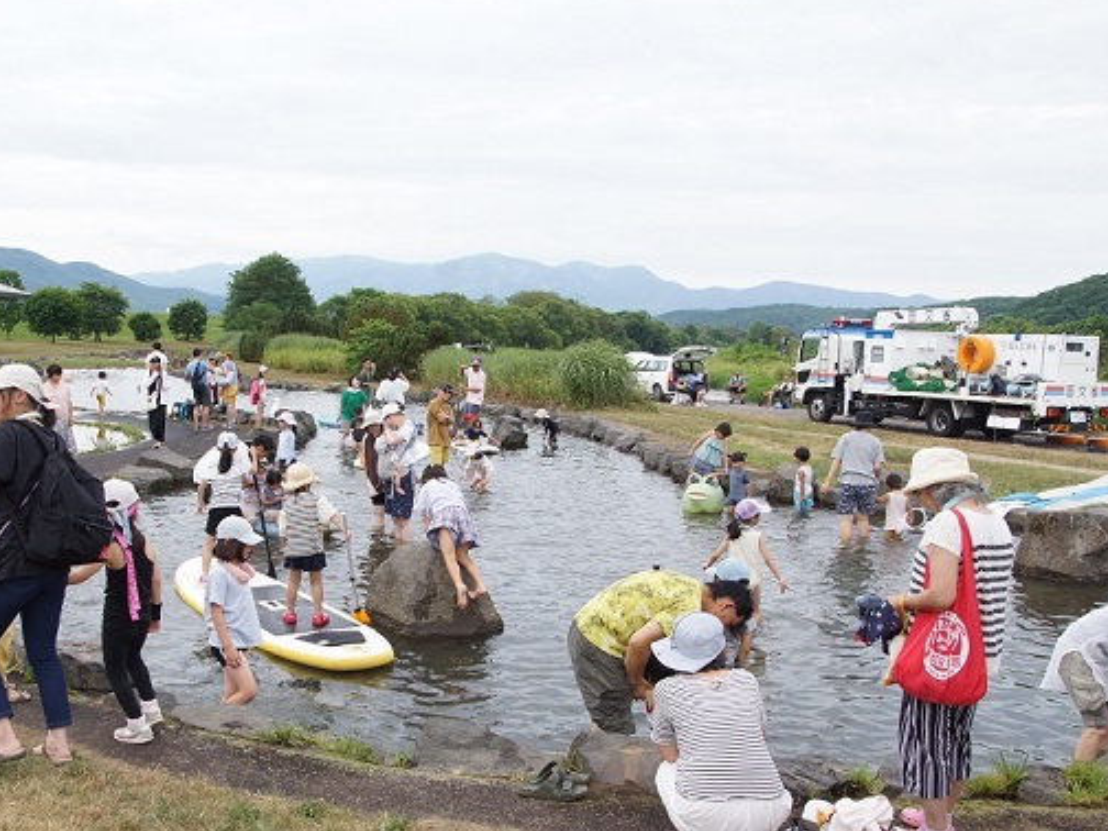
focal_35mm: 35
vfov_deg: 40.6
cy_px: 484
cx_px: 422
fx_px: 1120
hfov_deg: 52.1
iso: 125
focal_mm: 18
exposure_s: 1/125
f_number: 10
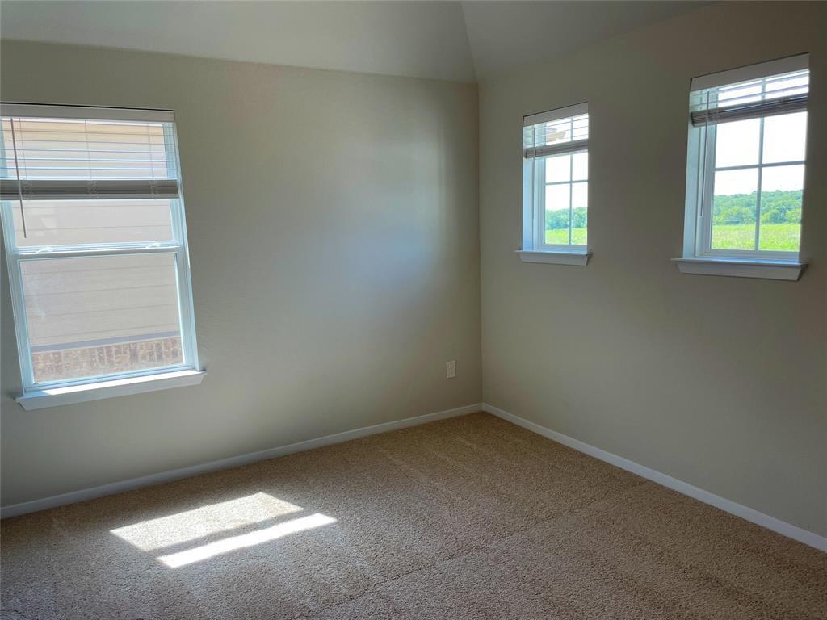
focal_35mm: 26
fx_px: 621
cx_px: 414
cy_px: 310
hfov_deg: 67.3
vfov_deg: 53.1
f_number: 1.6
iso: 32
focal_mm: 4.2
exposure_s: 1/128
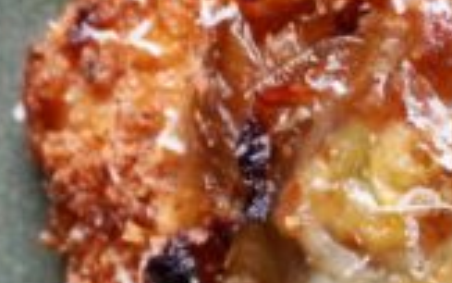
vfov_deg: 4.5
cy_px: 565
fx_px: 3549
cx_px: 666
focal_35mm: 288
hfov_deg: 7.2
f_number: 5
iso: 2500
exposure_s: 1/500
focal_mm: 30
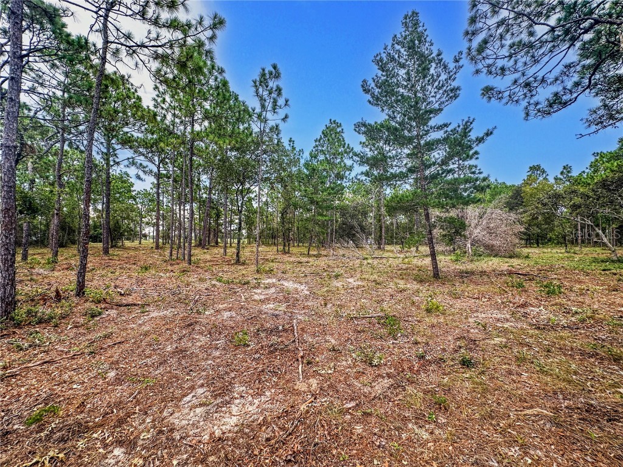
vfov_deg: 85.7
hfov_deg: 102.1
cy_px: 234
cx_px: 312
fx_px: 252
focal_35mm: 14
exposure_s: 1/280
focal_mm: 2.22
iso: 40
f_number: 2.2
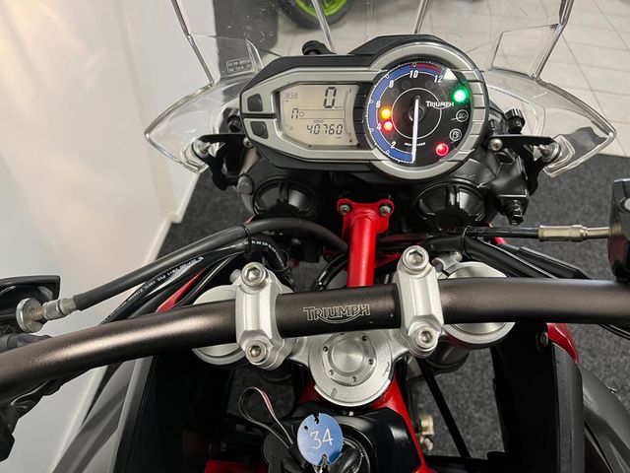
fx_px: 473
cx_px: 315
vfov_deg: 53.1
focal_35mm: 26
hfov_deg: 67.3
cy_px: 236
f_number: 1.6
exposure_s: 1/50
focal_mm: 5.1
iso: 125
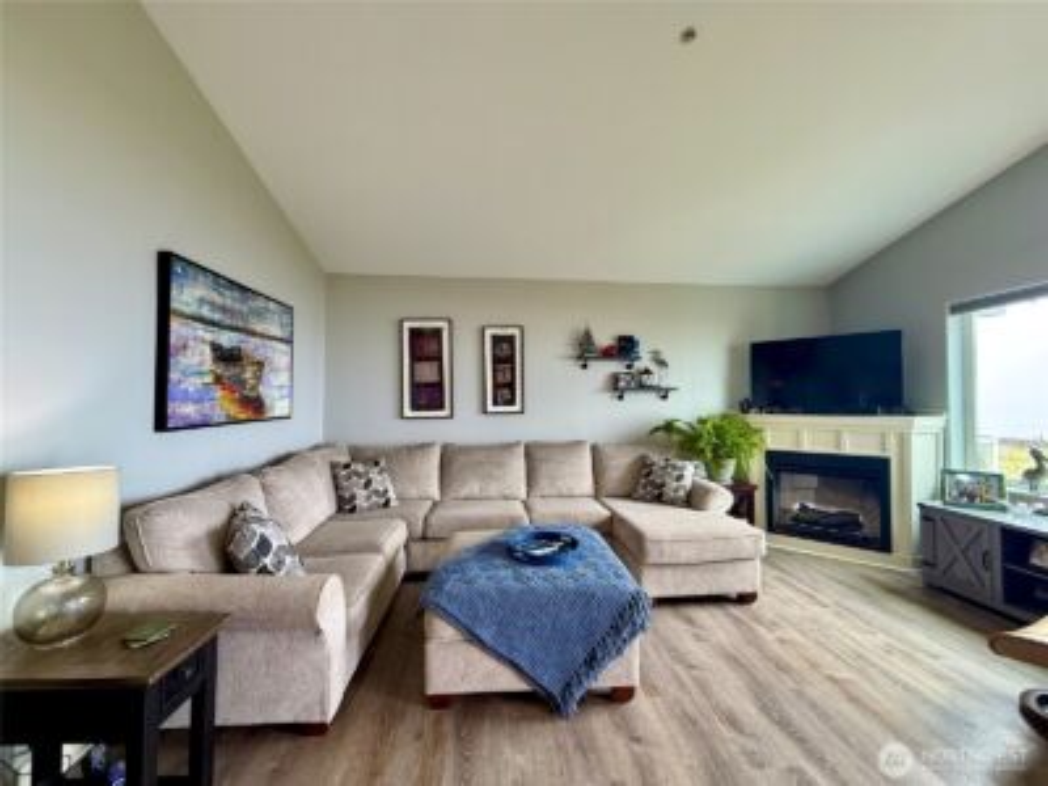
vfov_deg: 85.7
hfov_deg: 102.1
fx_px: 424
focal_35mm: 14
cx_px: 524
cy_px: 393
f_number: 2.2
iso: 160
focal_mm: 2.22
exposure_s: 1/120
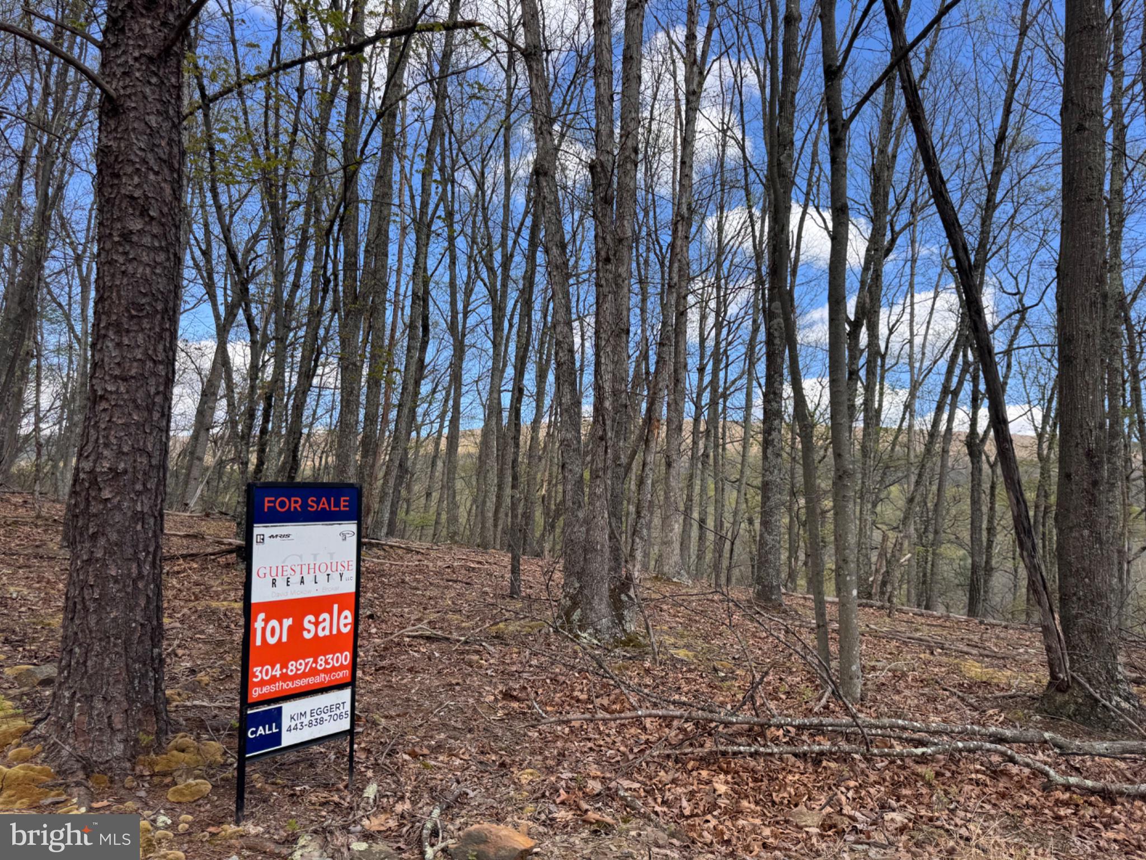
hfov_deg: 71.6
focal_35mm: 24
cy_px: 430
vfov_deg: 56.8
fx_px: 795
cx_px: 573
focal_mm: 6.76
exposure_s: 1/1238
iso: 80
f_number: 1.78
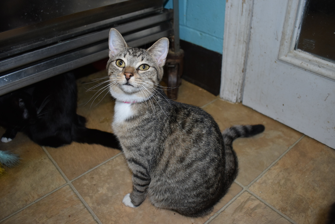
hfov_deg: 61.9
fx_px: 279
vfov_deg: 43.6
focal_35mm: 30
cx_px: 168
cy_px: 112
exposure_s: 1/125
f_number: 3.8
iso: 450
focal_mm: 20
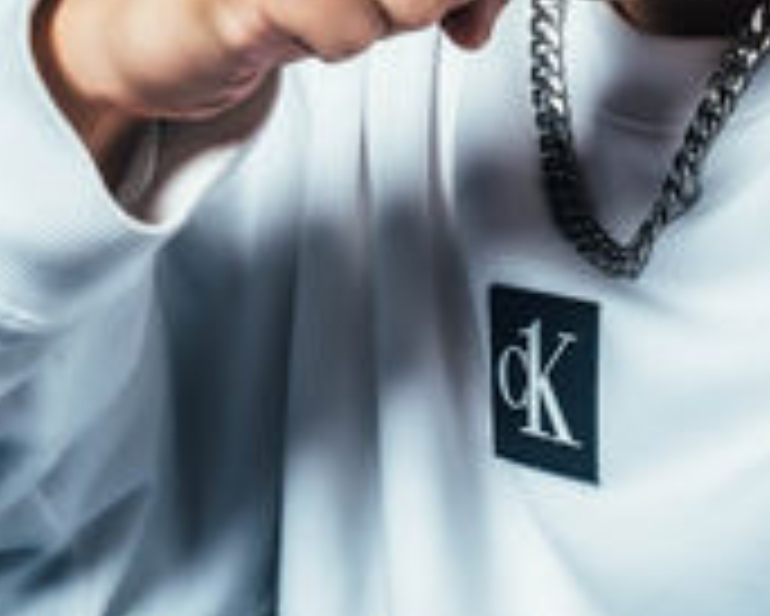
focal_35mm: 165
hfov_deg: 11.7
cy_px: -142
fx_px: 3762
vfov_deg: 9.2
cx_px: 522
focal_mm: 50
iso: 1000
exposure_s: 1/125
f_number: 4
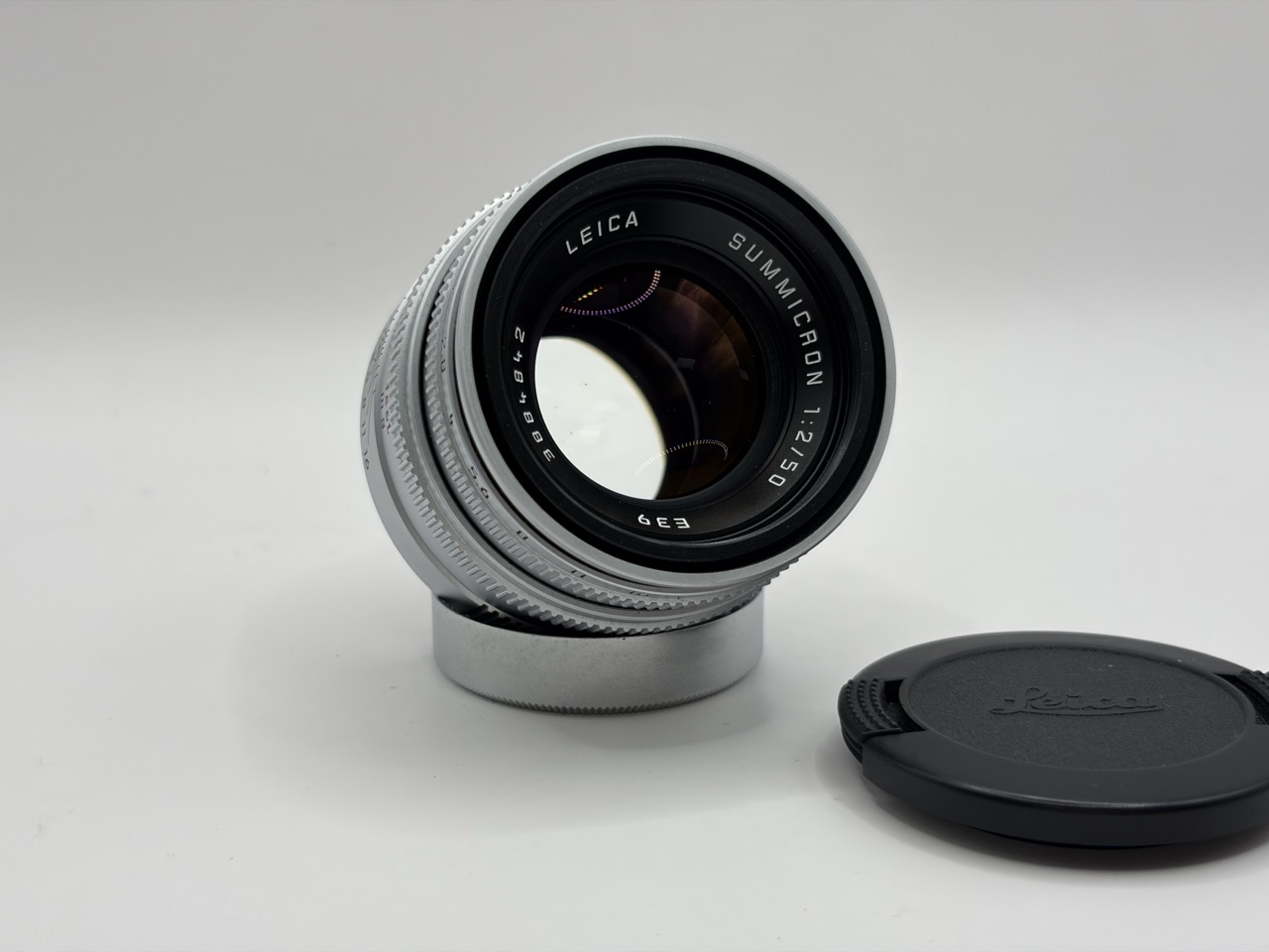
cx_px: 634
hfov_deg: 36.8
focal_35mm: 52
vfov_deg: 28.0
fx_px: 1906
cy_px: 476
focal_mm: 5.96
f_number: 1.6
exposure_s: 1/258
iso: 32
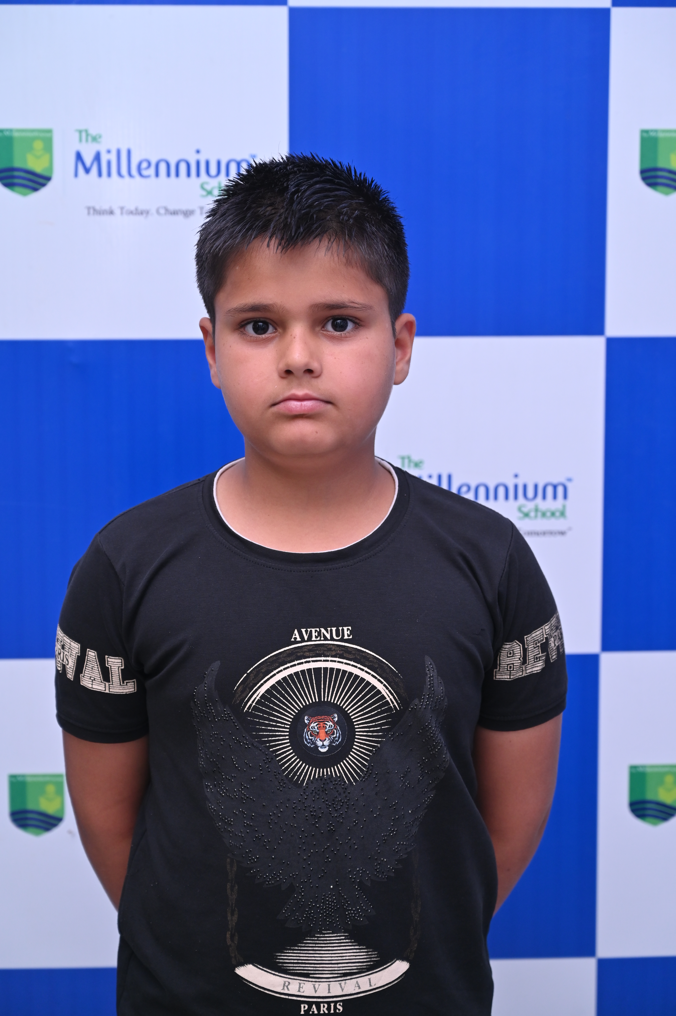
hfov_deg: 19.4
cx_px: 338
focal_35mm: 70
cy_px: 508
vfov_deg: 28.9
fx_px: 1974
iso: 800
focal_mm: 70
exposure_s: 1/125
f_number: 5
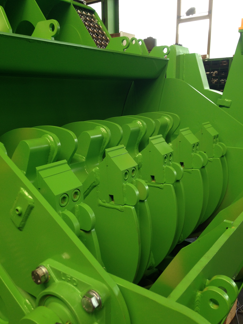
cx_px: 123
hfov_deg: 41.8
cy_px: 167
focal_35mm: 34
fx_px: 318
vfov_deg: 53.9
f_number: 2.4
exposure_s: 1/60
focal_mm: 4.12
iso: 64
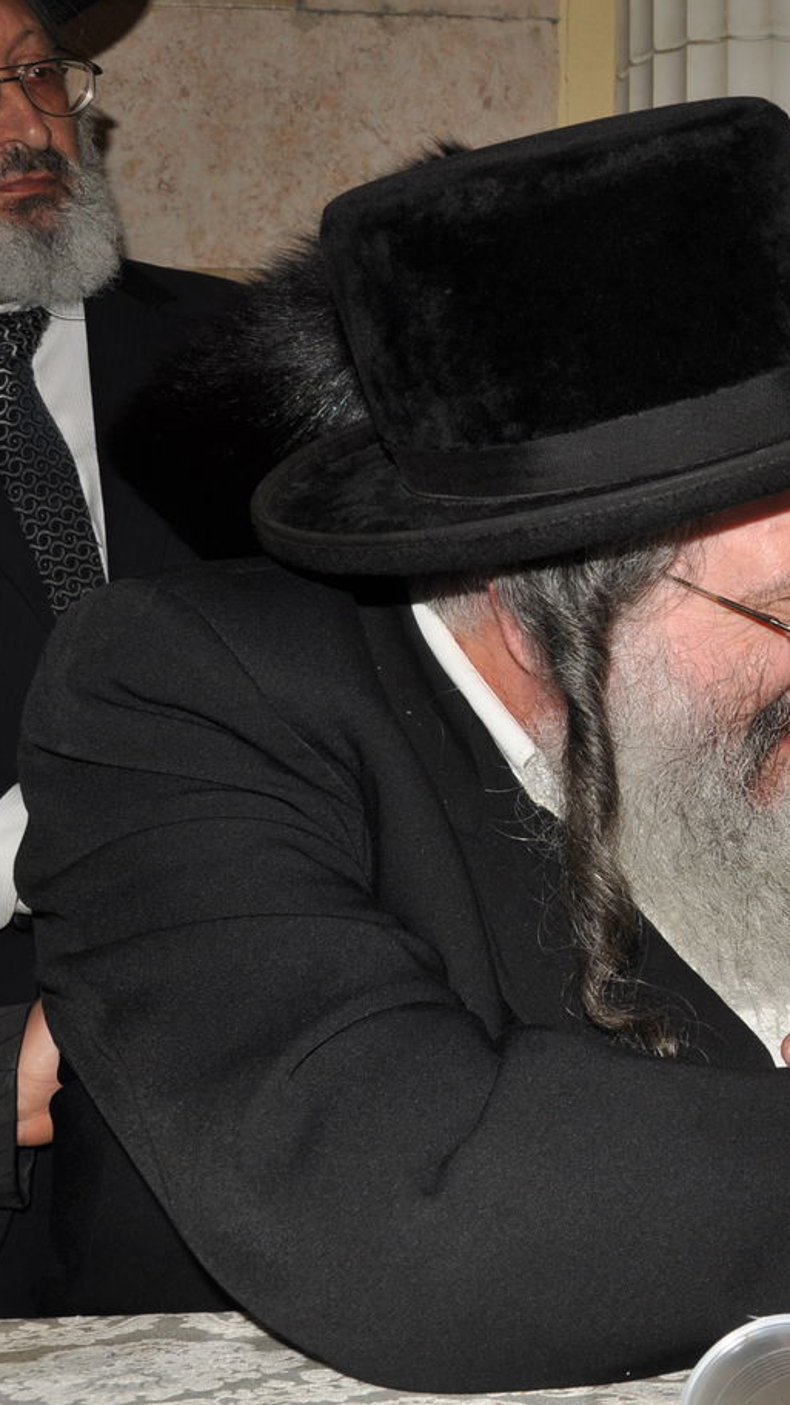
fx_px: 1974
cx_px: 996
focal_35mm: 53
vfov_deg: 39.2
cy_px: 714
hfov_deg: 20.8
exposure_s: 1/100
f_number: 10
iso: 250
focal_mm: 22
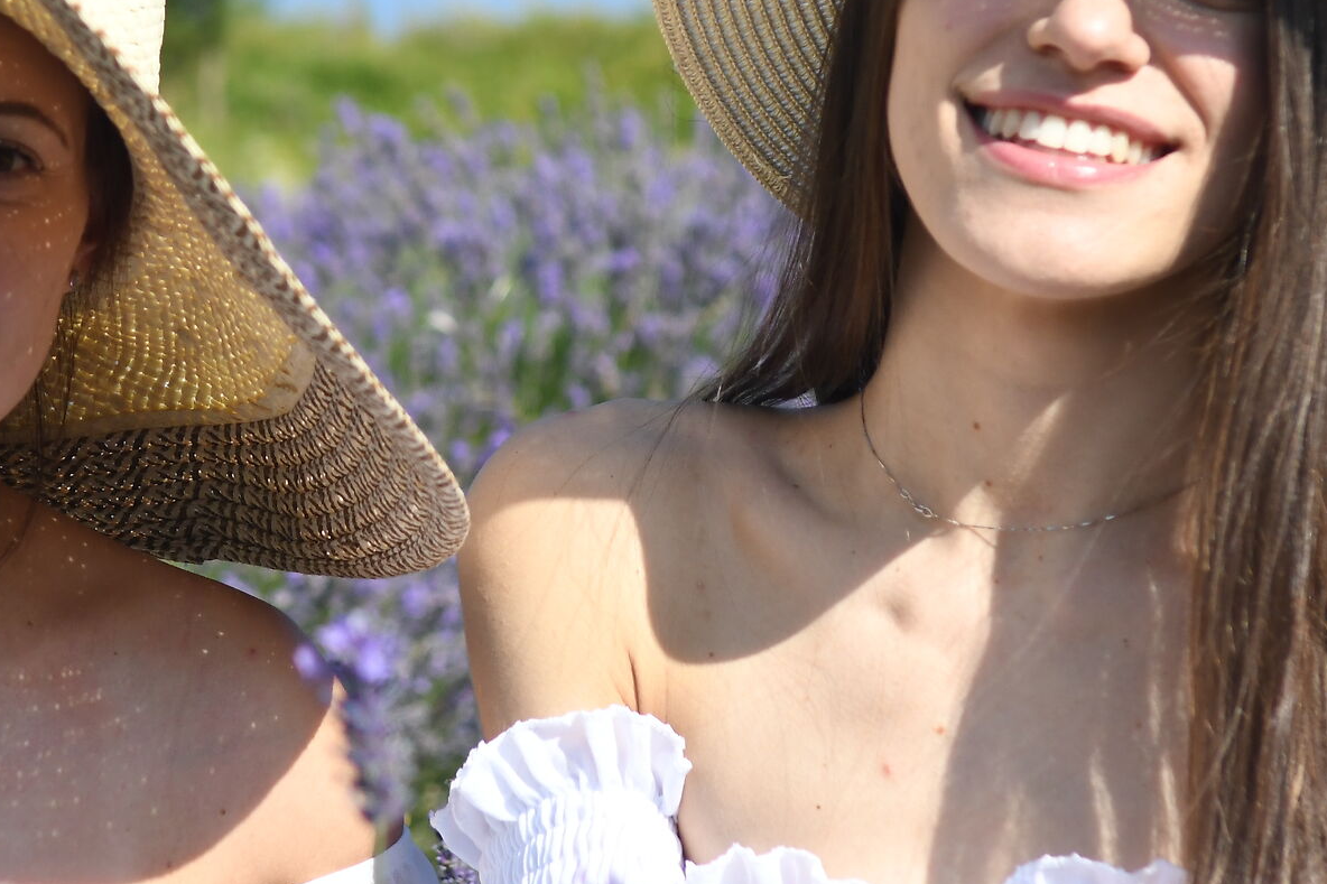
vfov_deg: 9.0
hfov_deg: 13.5
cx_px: 365
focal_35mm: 152
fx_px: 5602
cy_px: 262
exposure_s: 1/4000
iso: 500
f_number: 4.5
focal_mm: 50
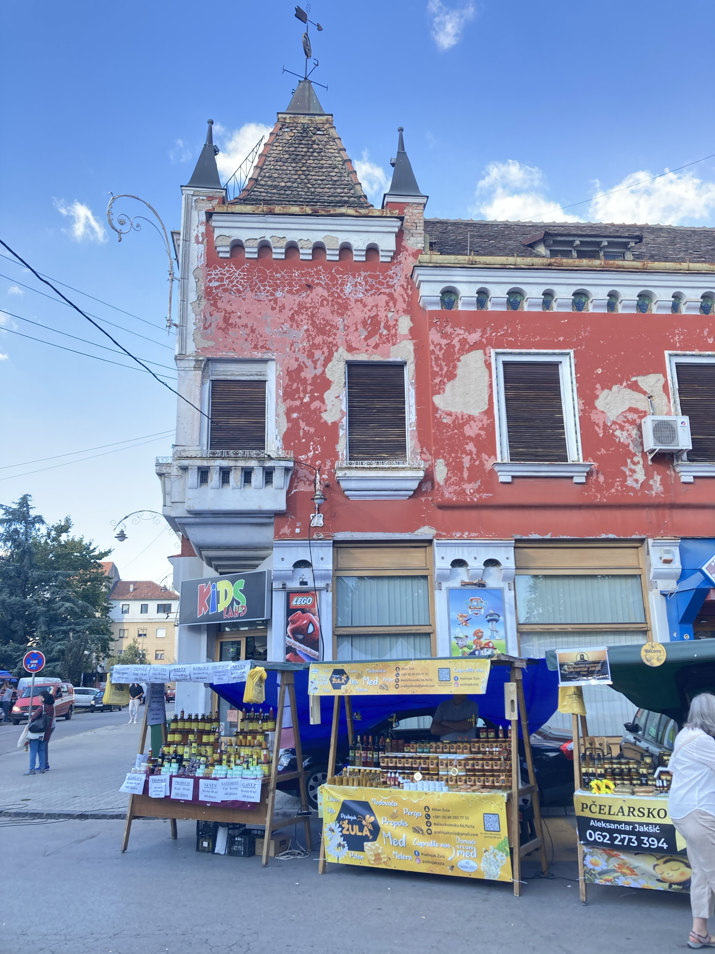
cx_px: 358
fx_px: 771
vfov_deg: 63.4
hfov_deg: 49.7
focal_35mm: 28
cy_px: 477
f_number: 1.8
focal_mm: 3.99
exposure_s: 1/173
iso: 20
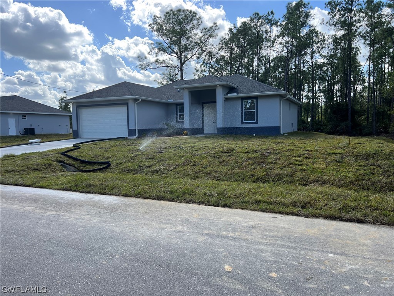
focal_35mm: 26
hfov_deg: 67.3
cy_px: 148
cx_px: 197
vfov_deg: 53.1
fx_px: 296
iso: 50
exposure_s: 1/2165
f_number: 1.5
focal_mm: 5.7
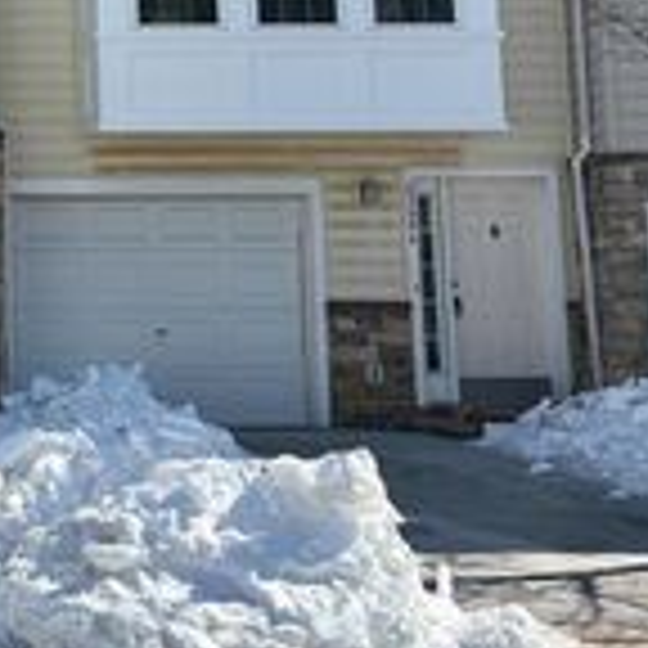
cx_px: -360
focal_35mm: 80
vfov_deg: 21.2
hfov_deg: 18.8
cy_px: 83
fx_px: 1694
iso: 50
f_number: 1.6
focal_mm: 5.96
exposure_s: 1/3125
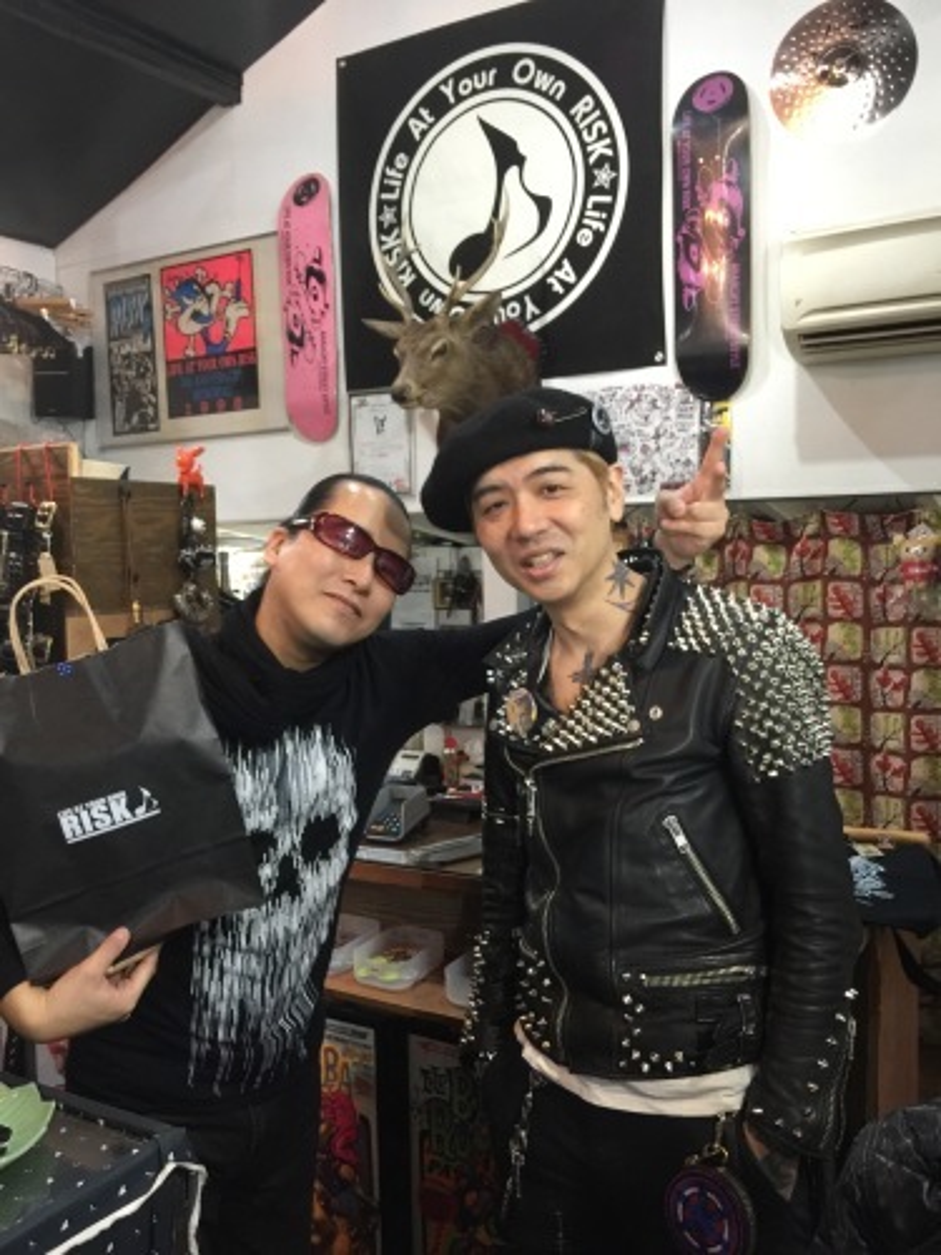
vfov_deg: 61.7
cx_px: 470
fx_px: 1051
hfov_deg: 48.2
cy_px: 628
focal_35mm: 29
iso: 125
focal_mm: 4.15
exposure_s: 1/10
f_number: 2.2
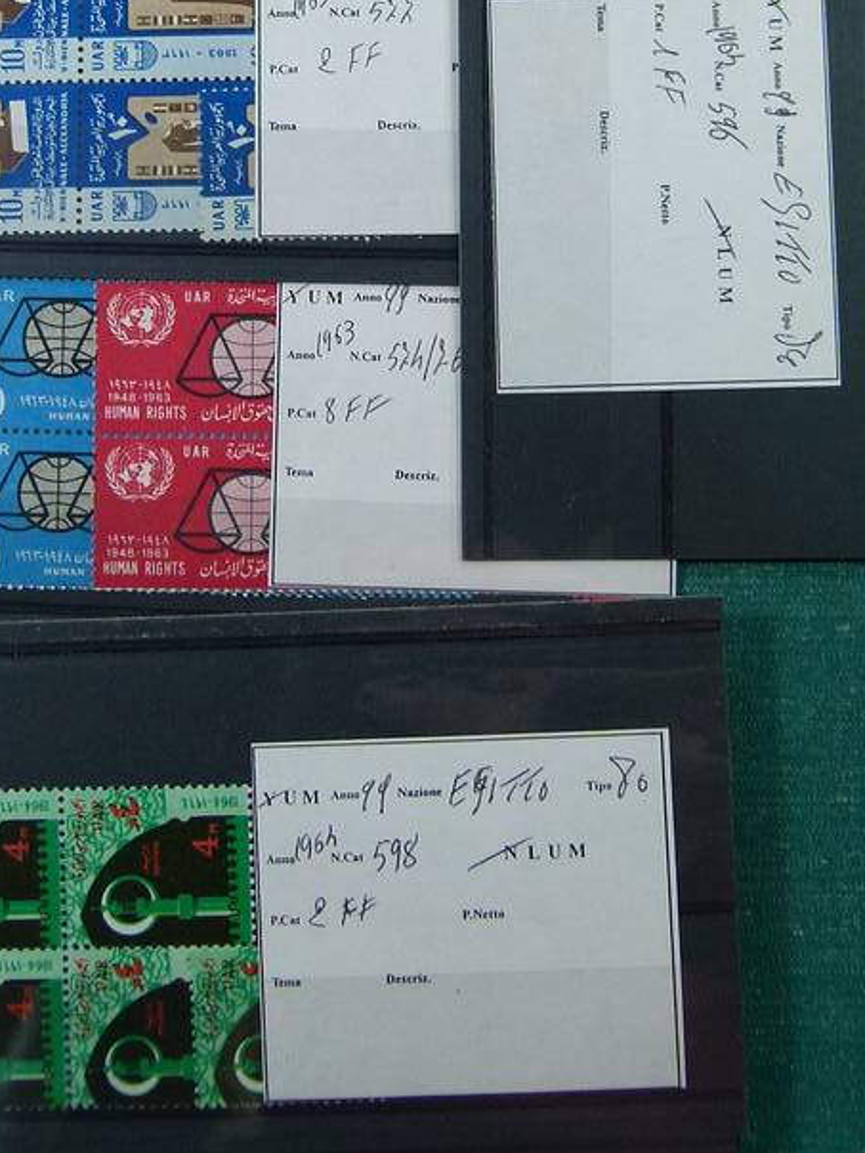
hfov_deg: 24.0
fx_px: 2032
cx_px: 376
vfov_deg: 30.9
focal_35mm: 61
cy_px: 241
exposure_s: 1/100
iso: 100
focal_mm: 6.5
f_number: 3.1
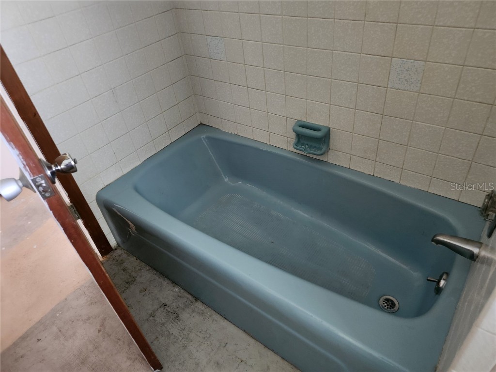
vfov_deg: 58.9
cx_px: 248
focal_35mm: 23
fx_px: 330
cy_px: 186
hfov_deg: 73.9
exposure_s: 1/24
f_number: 1.8
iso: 640
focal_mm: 5.54
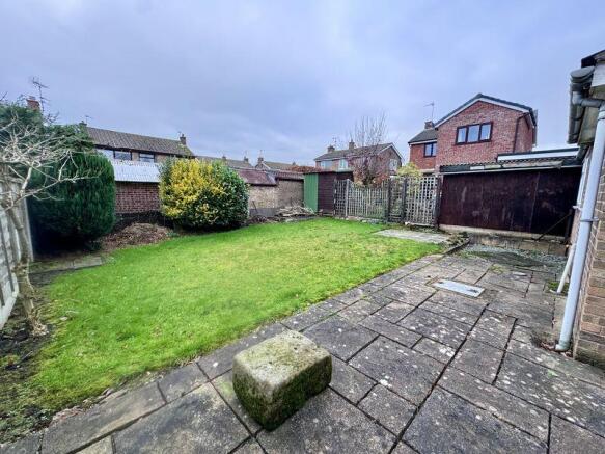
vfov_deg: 85.7
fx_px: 245
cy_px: 227
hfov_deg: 102.1
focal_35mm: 14
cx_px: 302
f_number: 2.2
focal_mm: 2.22
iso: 100
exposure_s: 1/99
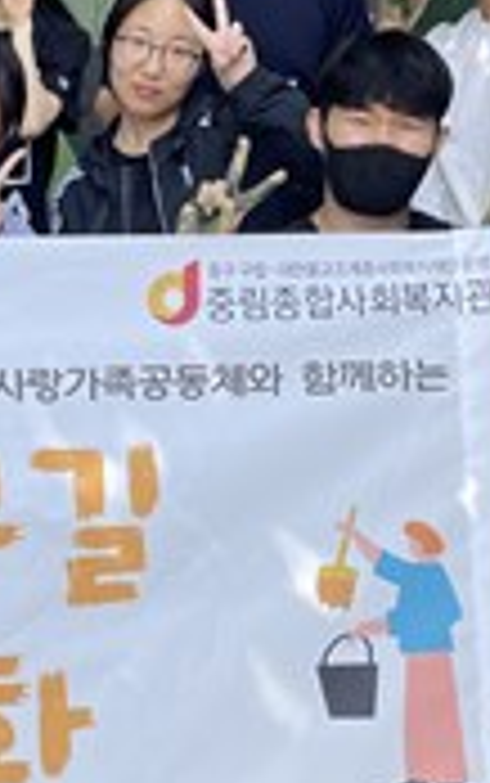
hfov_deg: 16.2
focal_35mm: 79
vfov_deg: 26.1
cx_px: 4
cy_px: 421
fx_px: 1685
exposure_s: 1/327
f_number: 1.6
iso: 32
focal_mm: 4.2
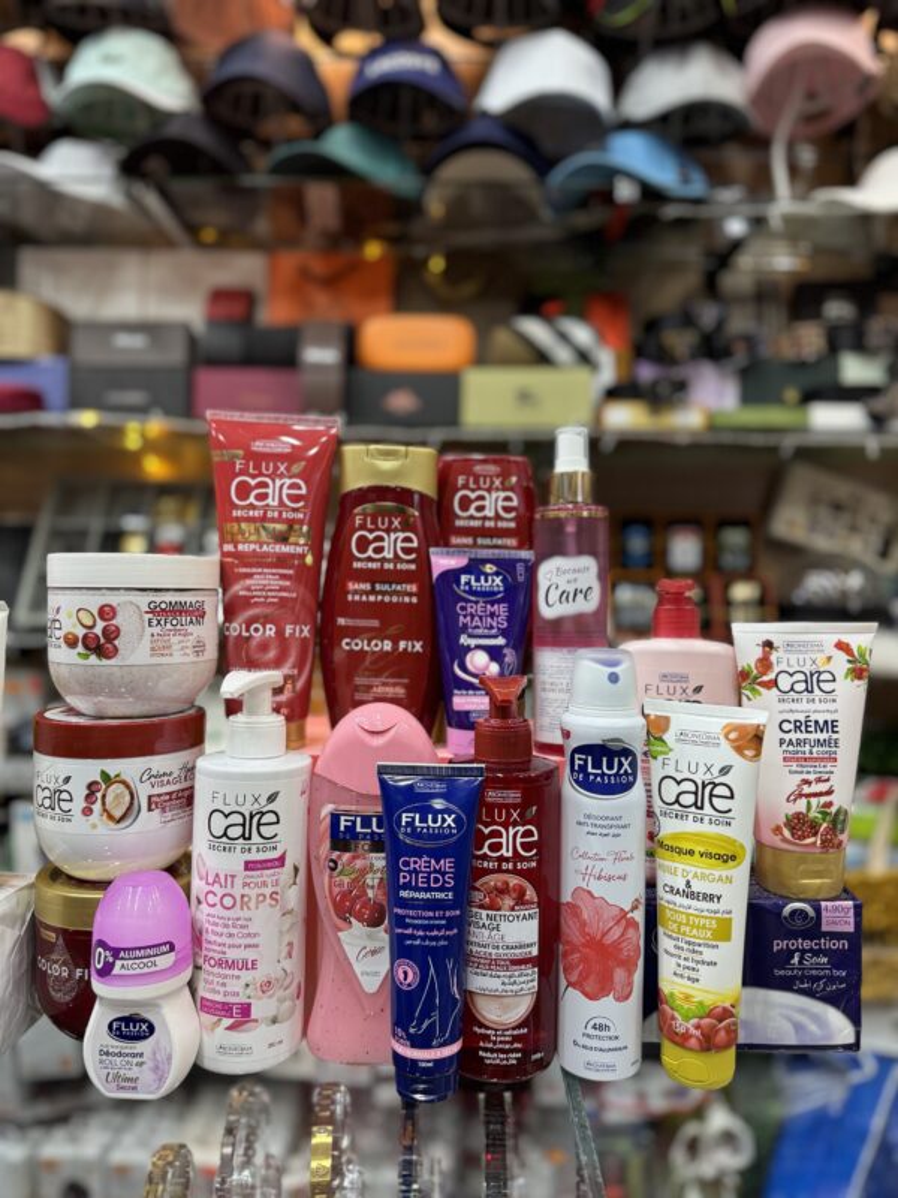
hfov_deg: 56.8
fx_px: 830
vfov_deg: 71.6
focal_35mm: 24
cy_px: 599
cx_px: 449
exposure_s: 1/100
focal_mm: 6.76
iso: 125
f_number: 1.78
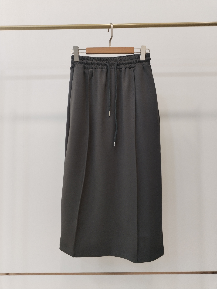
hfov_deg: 48.2
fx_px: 242
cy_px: 144
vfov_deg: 61.7
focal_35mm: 29
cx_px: 108
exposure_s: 1/50
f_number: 1.8
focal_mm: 4.75
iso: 310
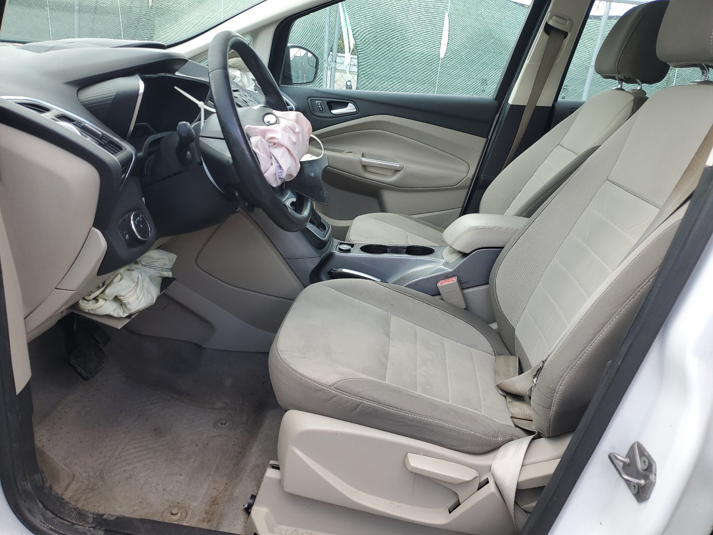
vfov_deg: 53.1
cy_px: 268
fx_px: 536
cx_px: 356
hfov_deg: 67.3
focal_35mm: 26
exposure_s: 1/385
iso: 50
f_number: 1.5
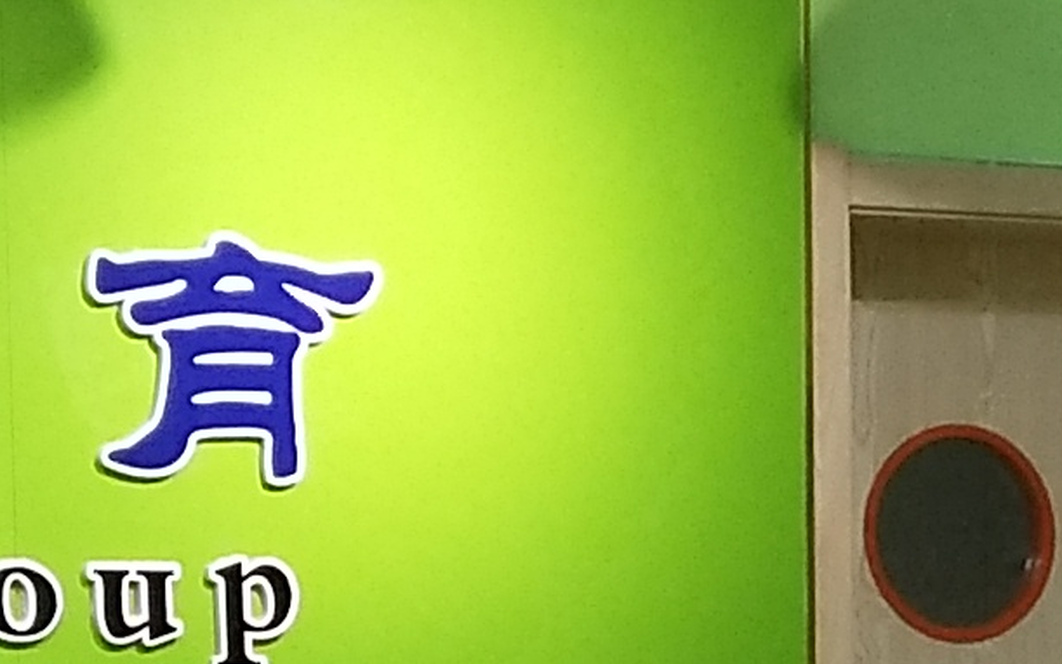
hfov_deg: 9.9
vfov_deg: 6.1
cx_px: 1250
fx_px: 6021
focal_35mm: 208
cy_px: 1443
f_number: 2
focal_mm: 3.88
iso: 100
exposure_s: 1/50
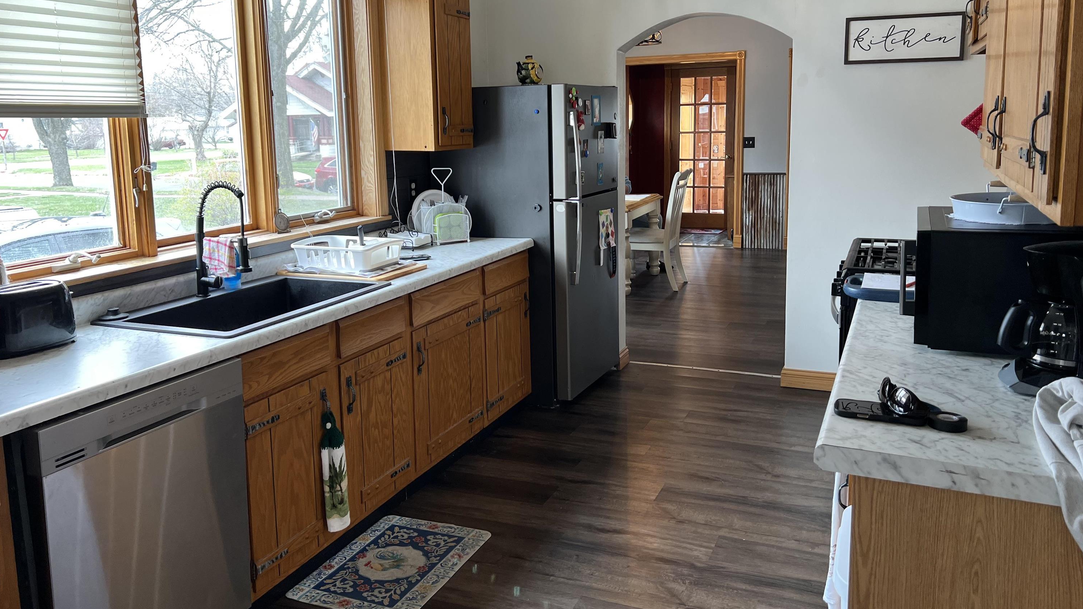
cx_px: 547
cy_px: 233
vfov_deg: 39.9
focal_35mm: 29
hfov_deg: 66.1
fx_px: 833
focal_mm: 5.7
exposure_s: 1/120
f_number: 1.5
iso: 80
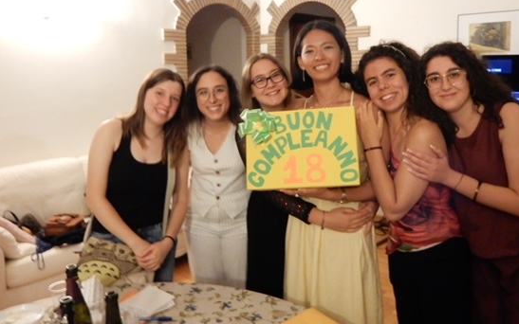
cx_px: 287
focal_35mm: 31
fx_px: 439
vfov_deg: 40.2
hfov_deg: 61.1
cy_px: 112
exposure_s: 1/3
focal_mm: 4.5
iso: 800
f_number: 3.7
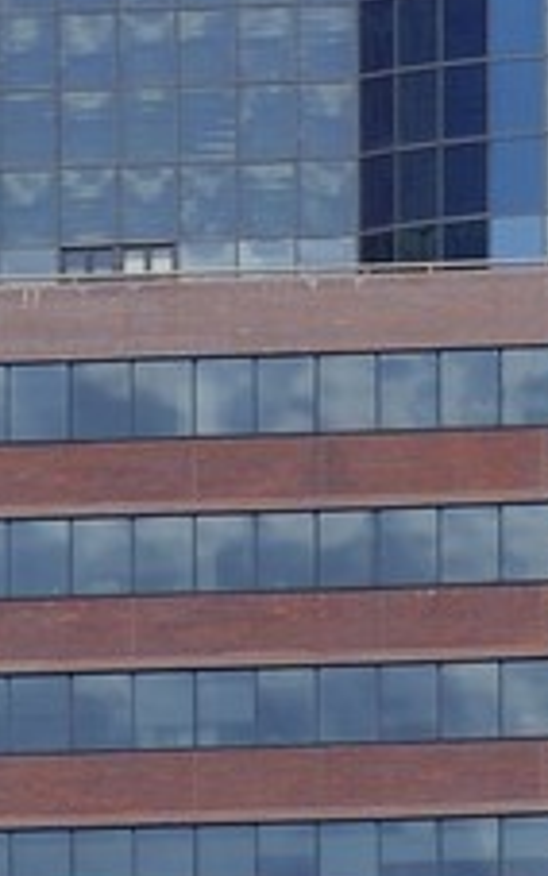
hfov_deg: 1.0
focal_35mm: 1361
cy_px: 2840
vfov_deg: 1.5
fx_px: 32501
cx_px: 498
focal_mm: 190
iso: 200
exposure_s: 1/250
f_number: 9
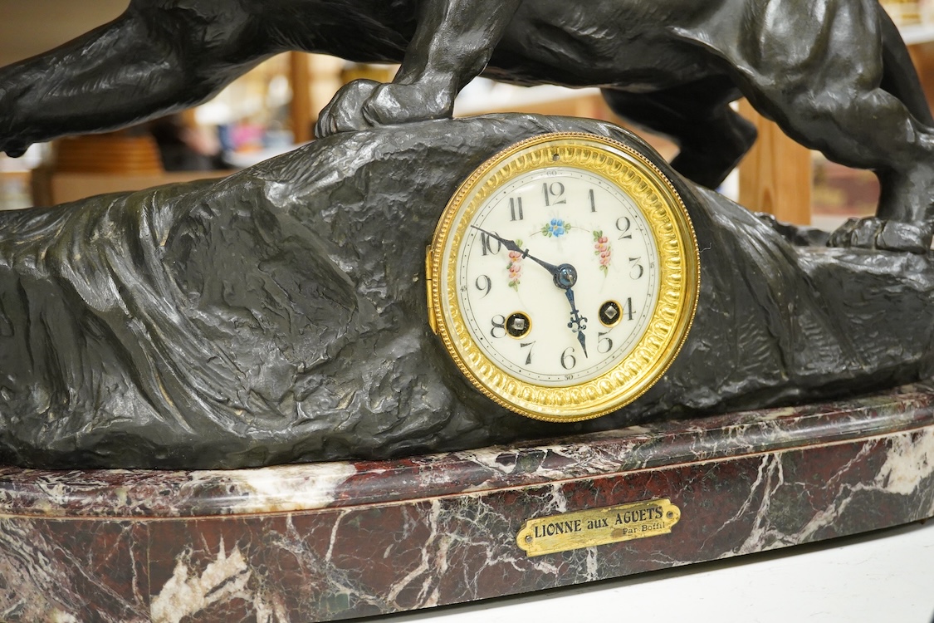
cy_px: 312
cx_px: 467
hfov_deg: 43.6
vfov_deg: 29.9
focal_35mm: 45
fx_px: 1167
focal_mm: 30
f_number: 5.6
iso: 2500
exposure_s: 1/160
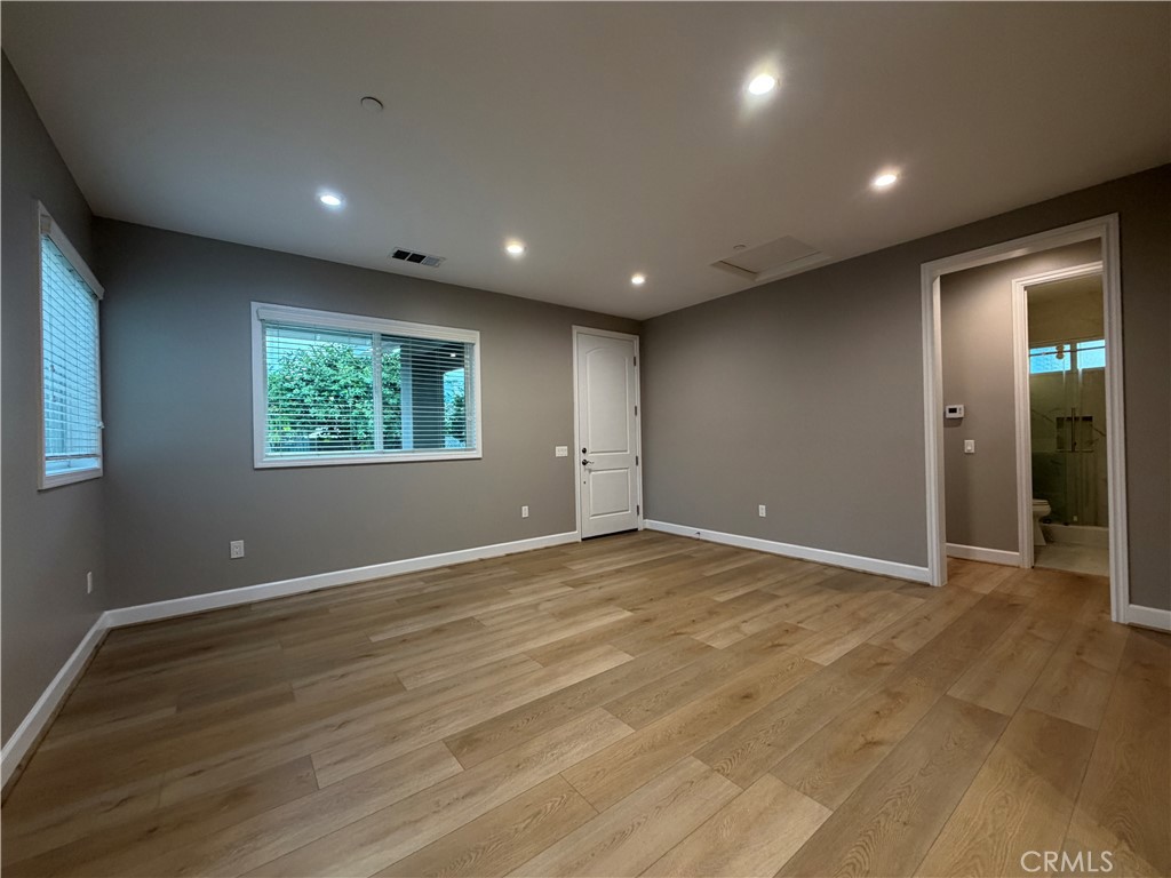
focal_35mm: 14
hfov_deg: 102.1
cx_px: 586
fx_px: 474
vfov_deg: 85.7
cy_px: 439
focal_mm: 2.22
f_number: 2.2
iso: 250
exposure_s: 1/60
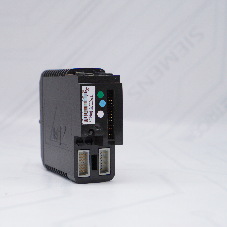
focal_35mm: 68
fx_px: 502
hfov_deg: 25.4
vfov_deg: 25.5
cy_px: 114
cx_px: 77
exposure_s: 1/160
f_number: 4
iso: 320
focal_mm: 35
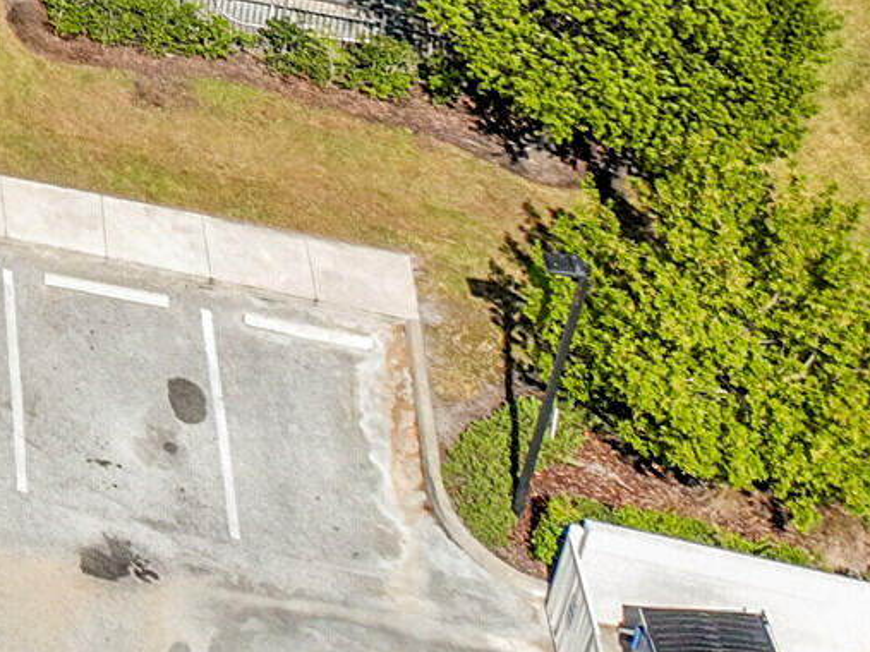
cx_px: -1469
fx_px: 3568
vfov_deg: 9.5
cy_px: -806
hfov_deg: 10.9
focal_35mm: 142
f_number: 2.8
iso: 100
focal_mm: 12.29
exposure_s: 1/2000
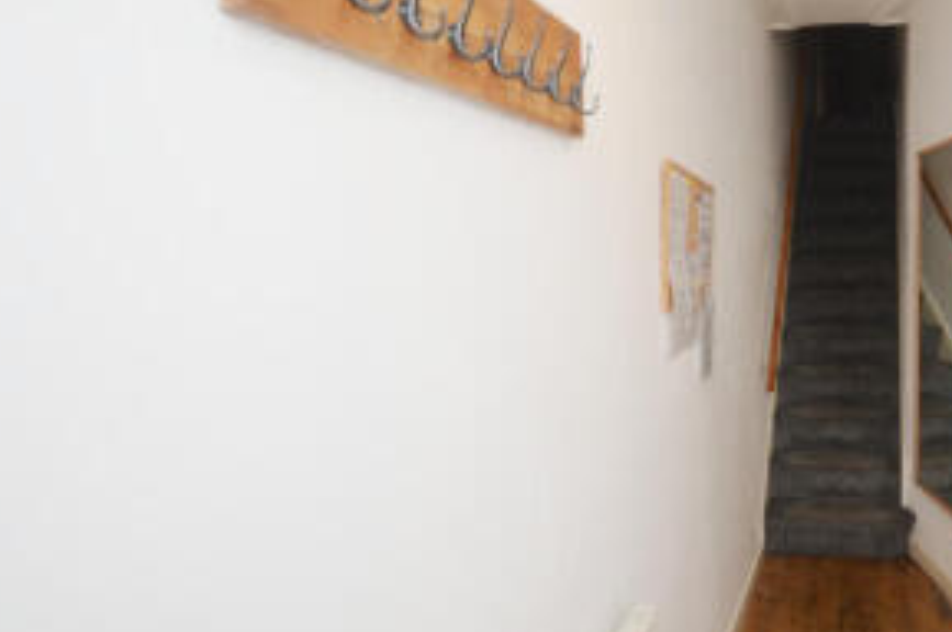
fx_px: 750
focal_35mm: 28
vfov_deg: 45.7
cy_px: 308
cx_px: 758
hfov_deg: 59.8
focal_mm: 11.5
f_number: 3.5
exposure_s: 1/200
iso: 400
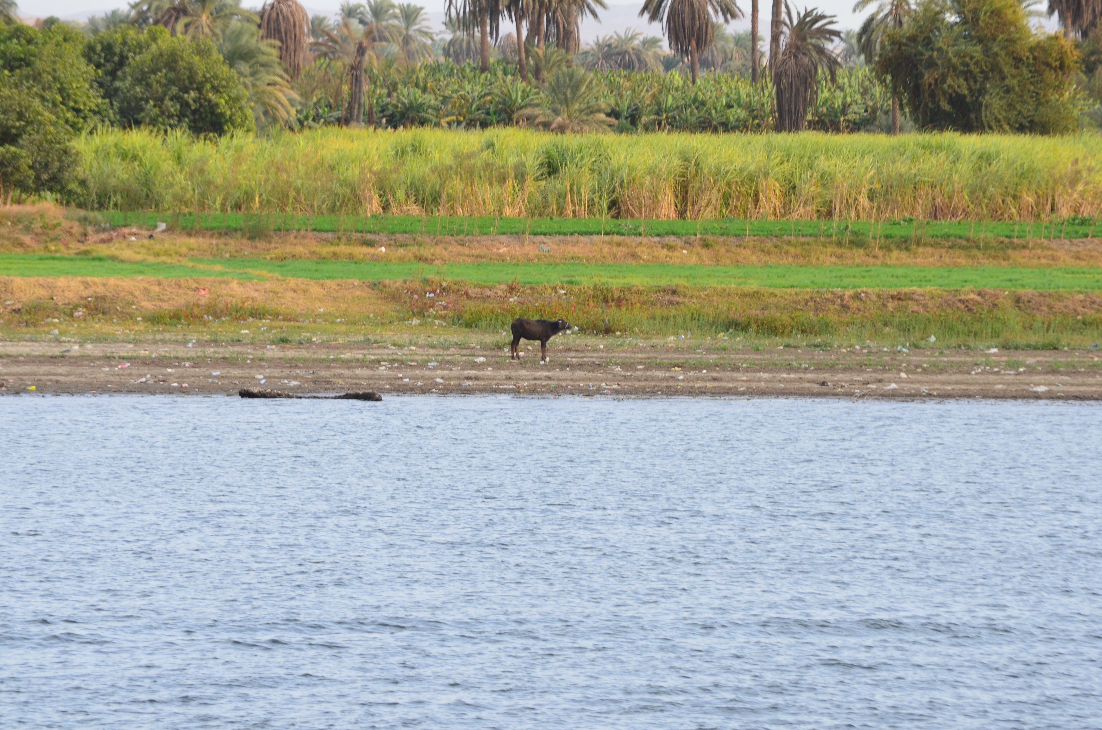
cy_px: 365
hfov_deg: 6.9
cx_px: 551
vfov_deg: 4.6
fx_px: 9164
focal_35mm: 300
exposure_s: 1/125
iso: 200
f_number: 11
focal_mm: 200
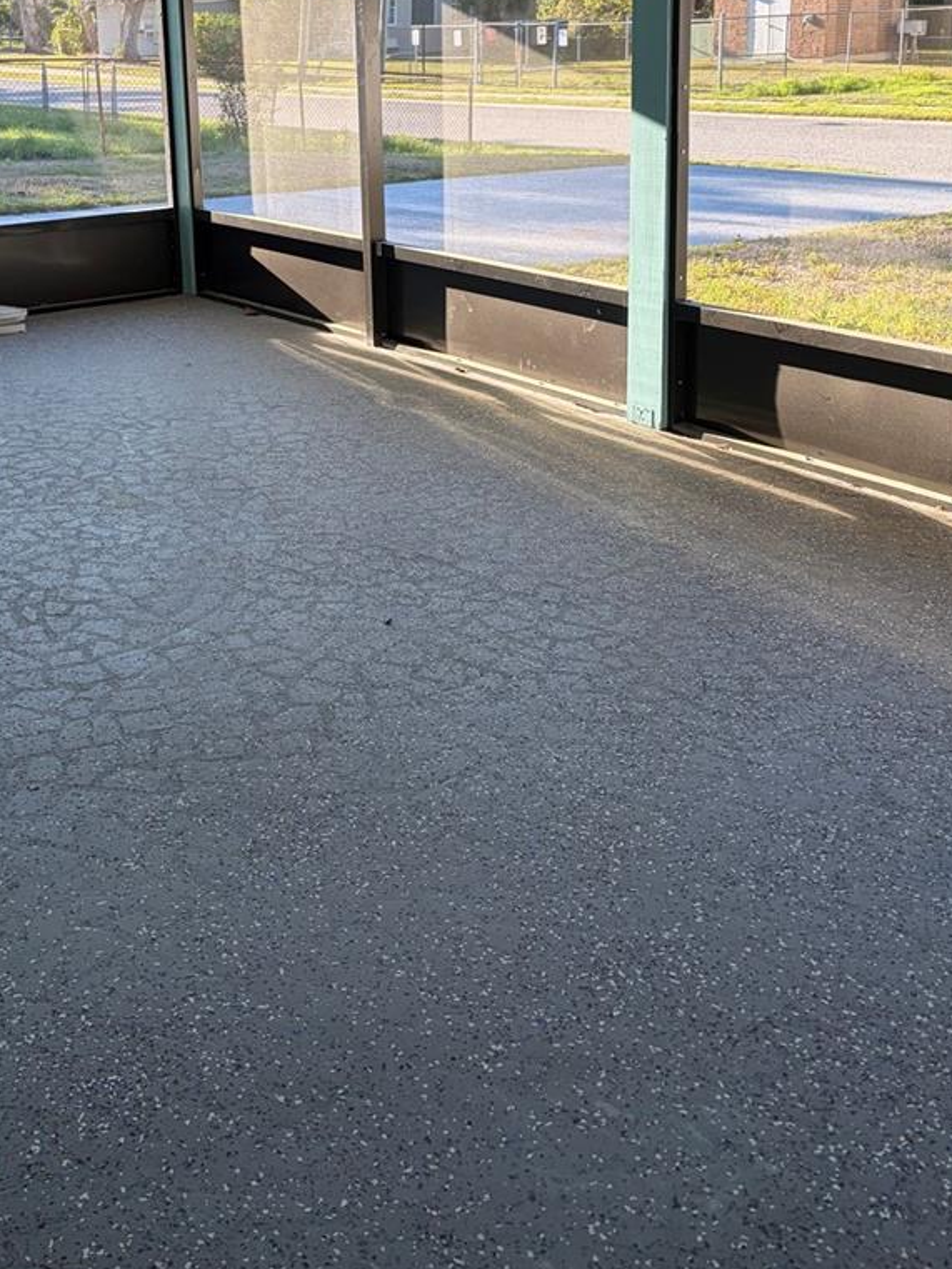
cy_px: 312
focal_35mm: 41
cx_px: 283
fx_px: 1503
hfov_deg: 34.7
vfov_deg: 44.2
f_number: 1.6
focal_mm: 5.96
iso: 50
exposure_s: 1/320
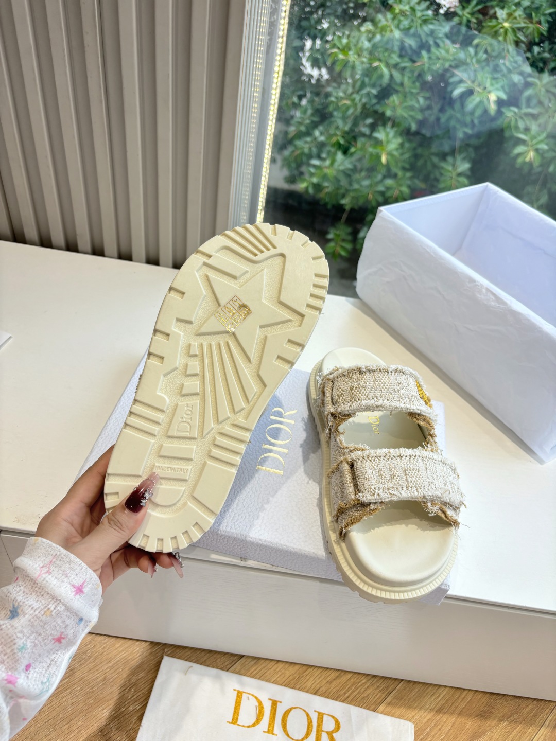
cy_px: 370
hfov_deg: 53.1
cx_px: 278
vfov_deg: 67.3
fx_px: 557
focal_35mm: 26
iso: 40
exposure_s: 1/234
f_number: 1.6
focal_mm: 5.96
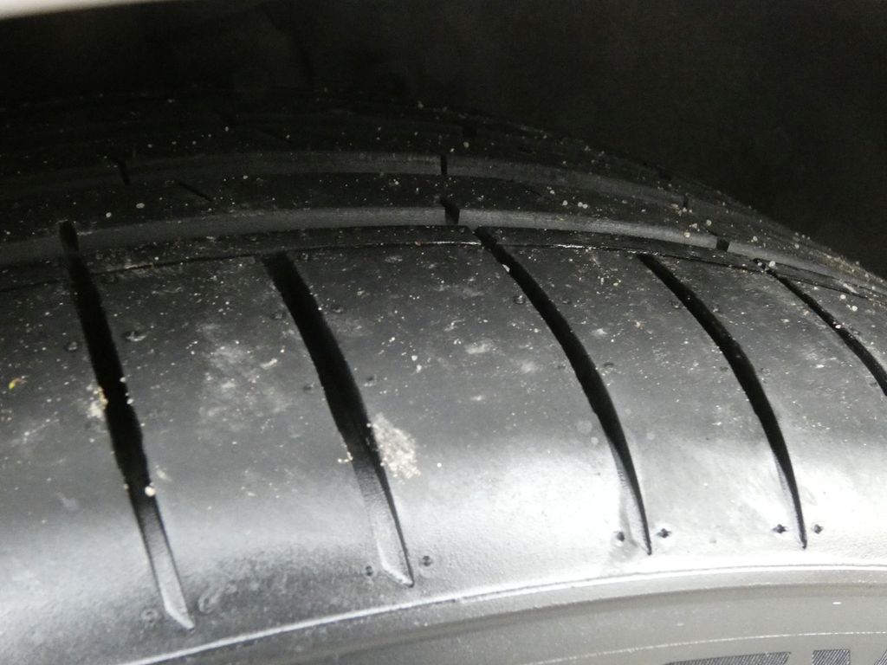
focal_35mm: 38
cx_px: 444
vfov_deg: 37.7
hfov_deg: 49.0
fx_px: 974
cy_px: 332
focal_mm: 6.8
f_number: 5.6
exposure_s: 1/50
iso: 1600
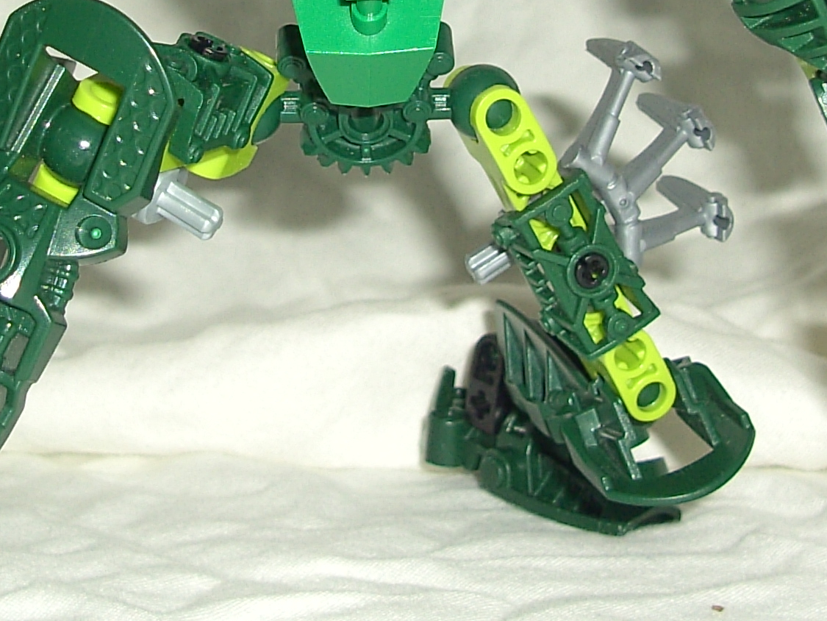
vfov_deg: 12.3
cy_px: 60
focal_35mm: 120
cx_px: 347
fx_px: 2867
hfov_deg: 16.4
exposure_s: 1/50
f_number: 2.8
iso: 64
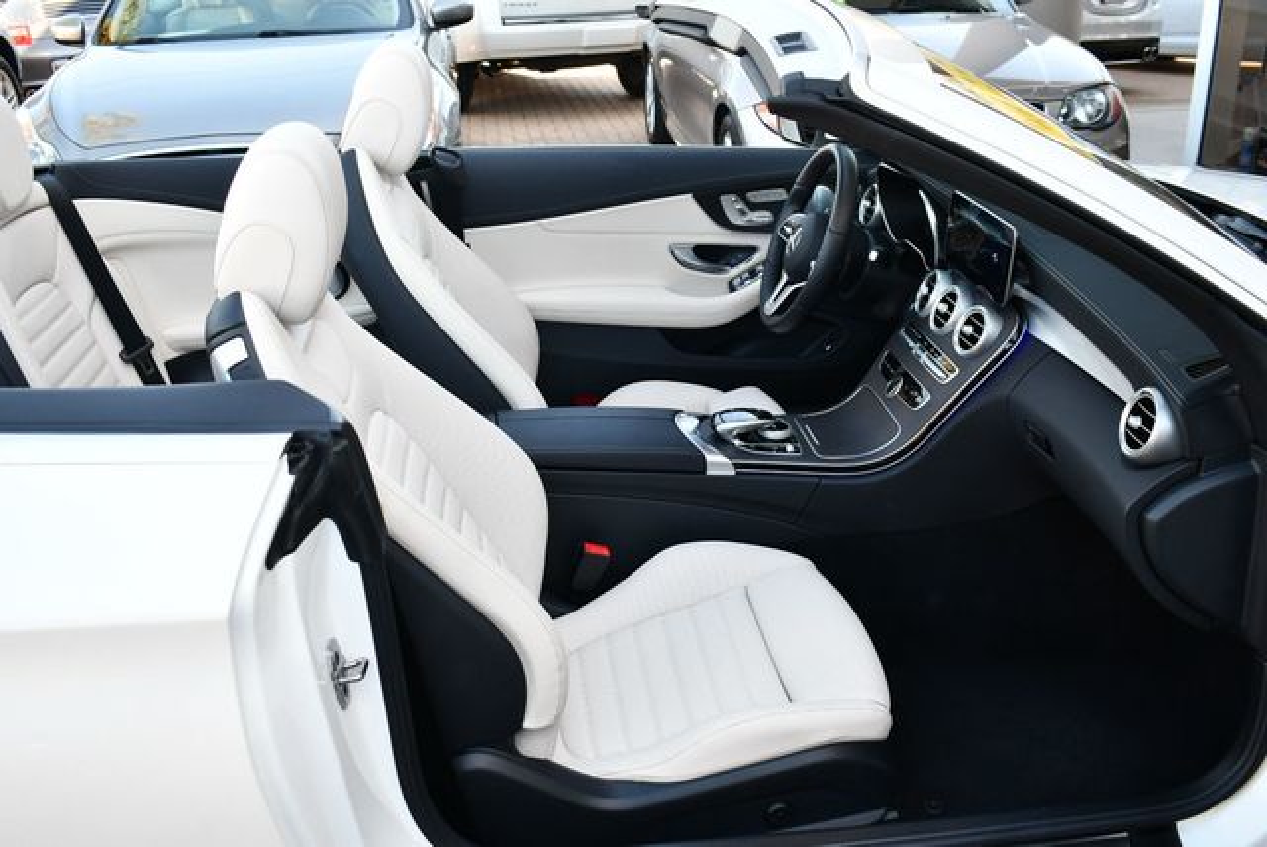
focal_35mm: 36
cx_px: 634
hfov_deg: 53.1
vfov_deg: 36.9
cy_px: 424
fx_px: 1268
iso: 400
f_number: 4
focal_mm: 18
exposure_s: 1/250
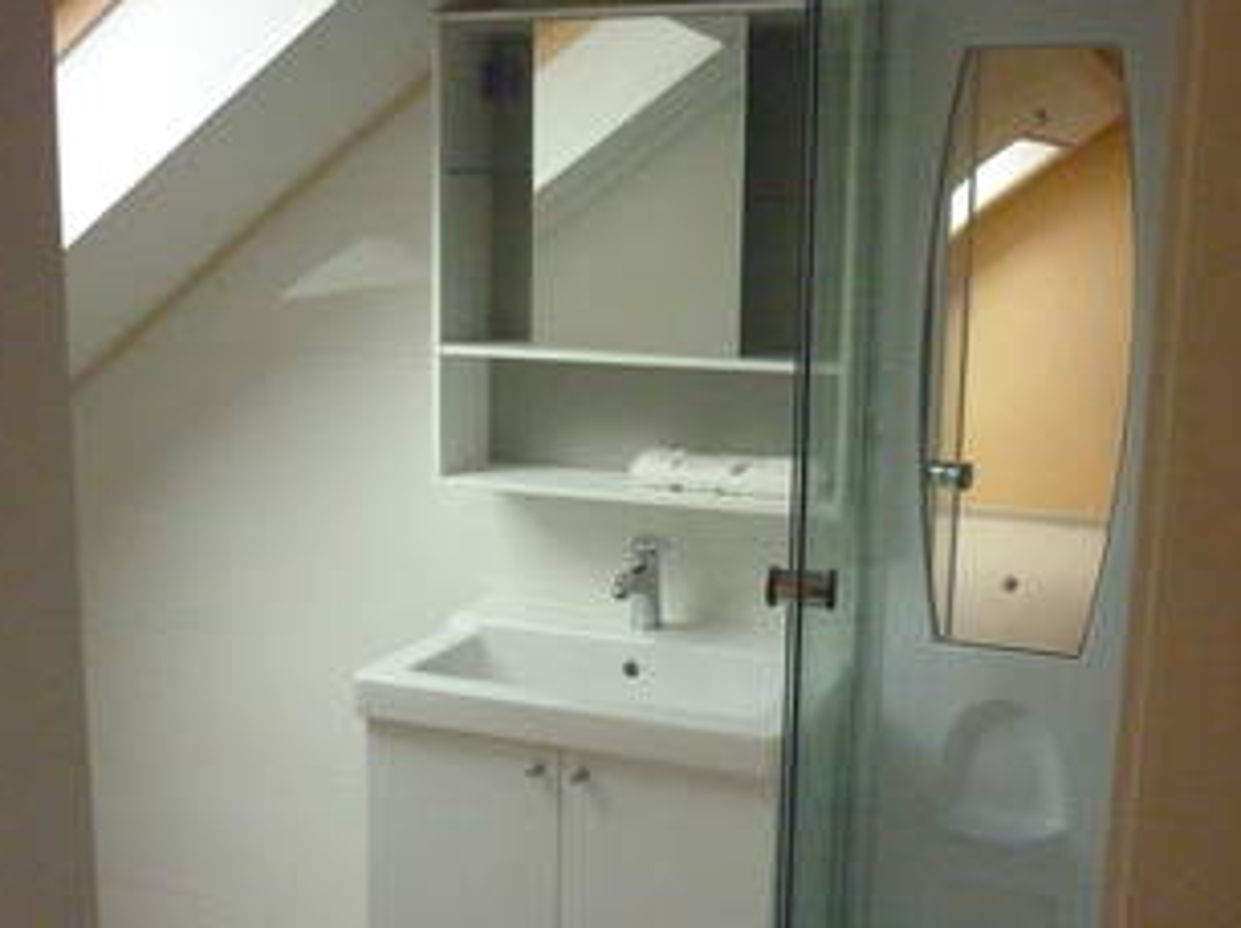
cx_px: 639
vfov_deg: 36.7
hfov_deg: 47.9
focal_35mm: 39
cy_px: 468
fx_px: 1397
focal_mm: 5.5
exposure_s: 1/200
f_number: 8
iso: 1600
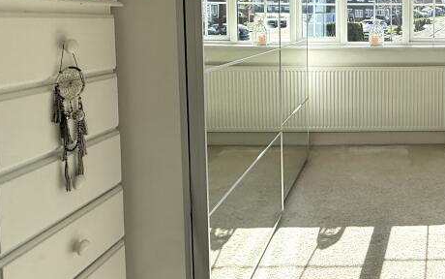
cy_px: 48
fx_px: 400
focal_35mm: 33
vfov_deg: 36.8
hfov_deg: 51.5
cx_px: 398
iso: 64
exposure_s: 1/1017
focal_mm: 2.22
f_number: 2.2
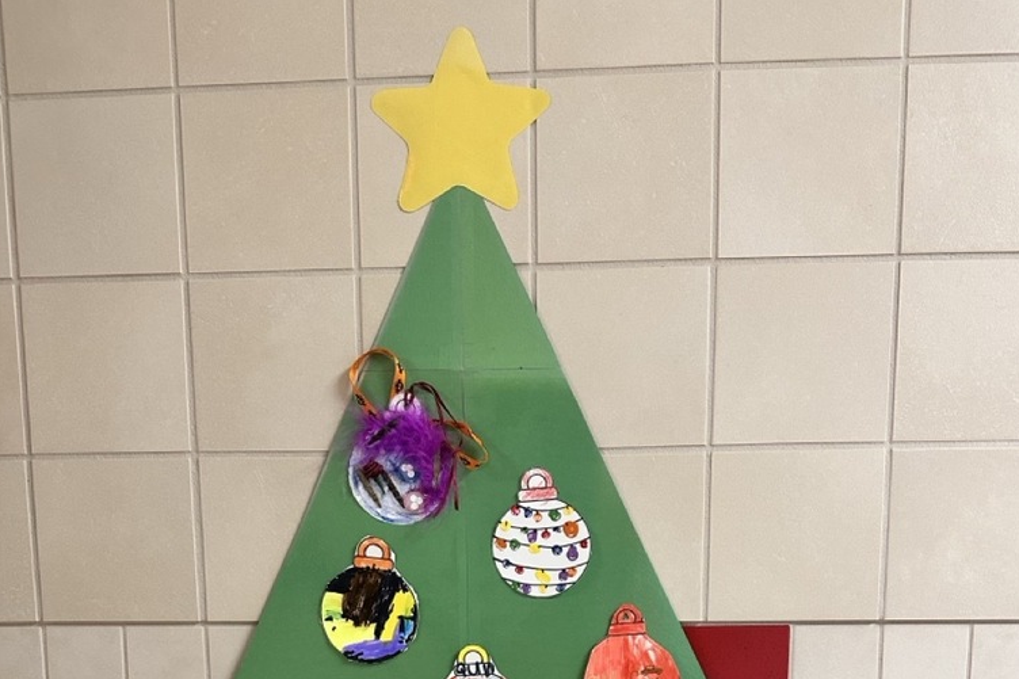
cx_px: 516
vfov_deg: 35.2
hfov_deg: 55.8
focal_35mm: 34
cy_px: 680
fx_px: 962
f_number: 1.78
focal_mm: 6.86
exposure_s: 1/60
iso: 400
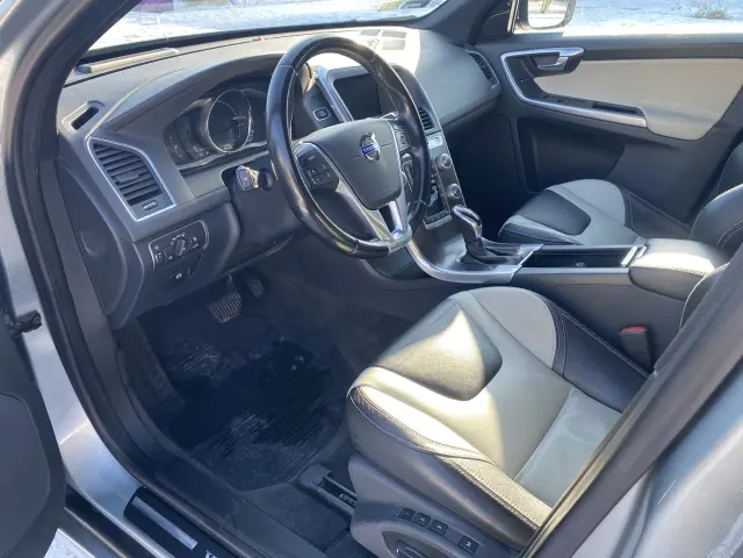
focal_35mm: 26
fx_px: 558
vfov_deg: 53.1
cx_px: 372
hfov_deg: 67.3
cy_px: 279
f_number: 1.8
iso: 40
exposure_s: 1/122
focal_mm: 4.25
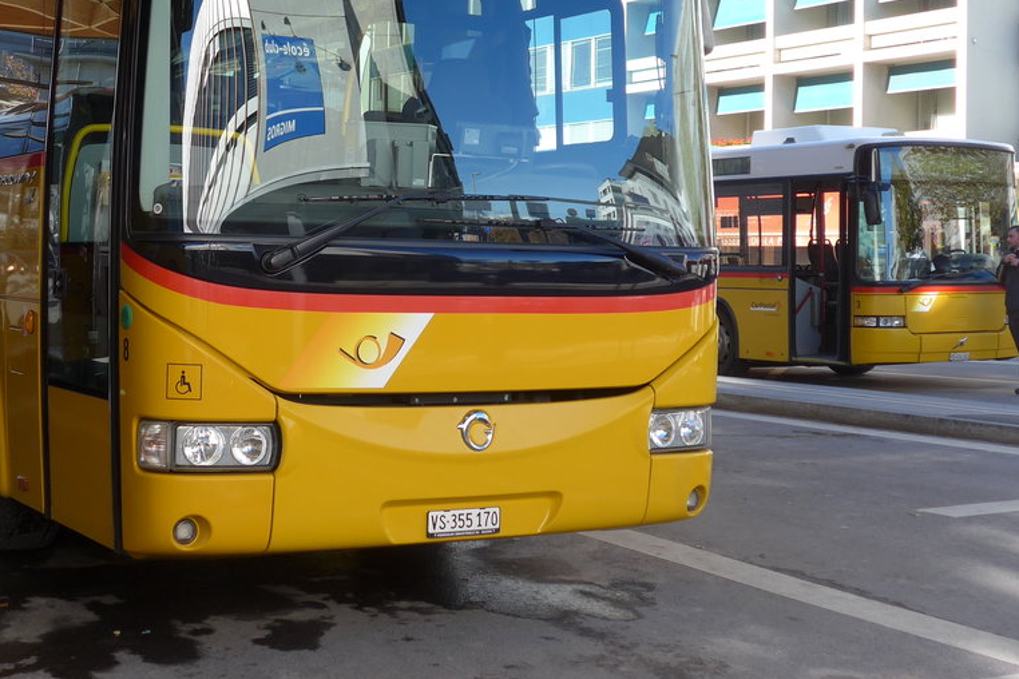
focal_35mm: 59
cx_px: 338
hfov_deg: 33.6
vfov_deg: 22.8
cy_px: 176
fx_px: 1670
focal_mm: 7.5
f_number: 2.8
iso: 80
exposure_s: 1/320
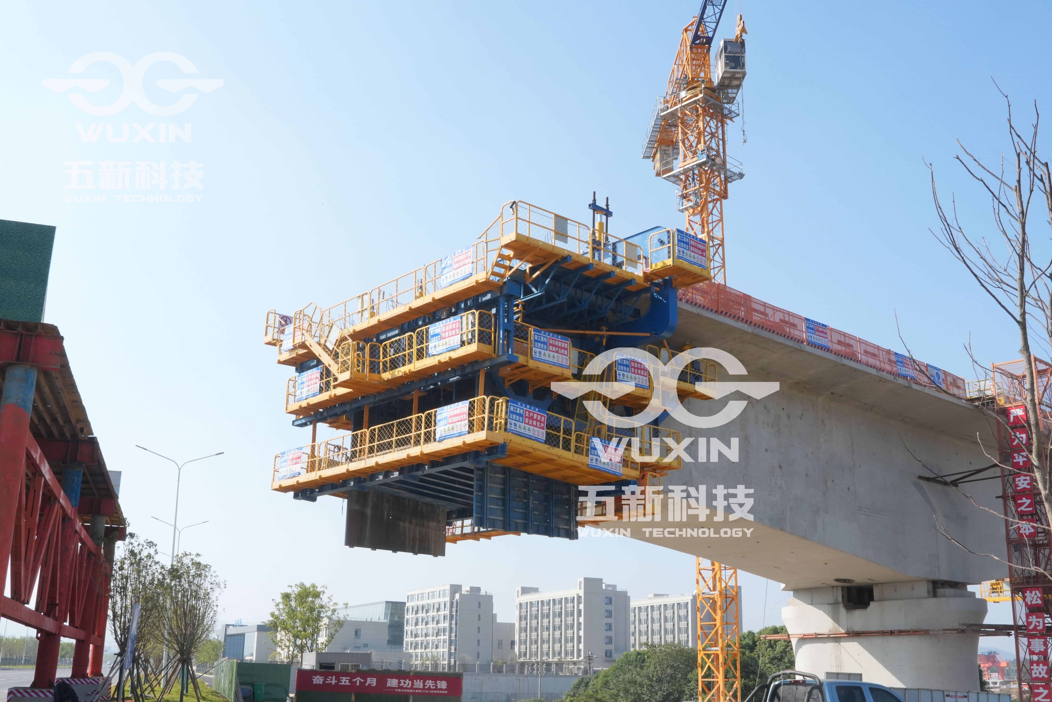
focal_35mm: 36
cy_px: 351
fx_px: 1052
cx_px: 526
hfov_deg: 53.1
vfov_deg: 36.9
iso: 800
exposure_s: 1/250
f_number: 18
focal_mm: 24
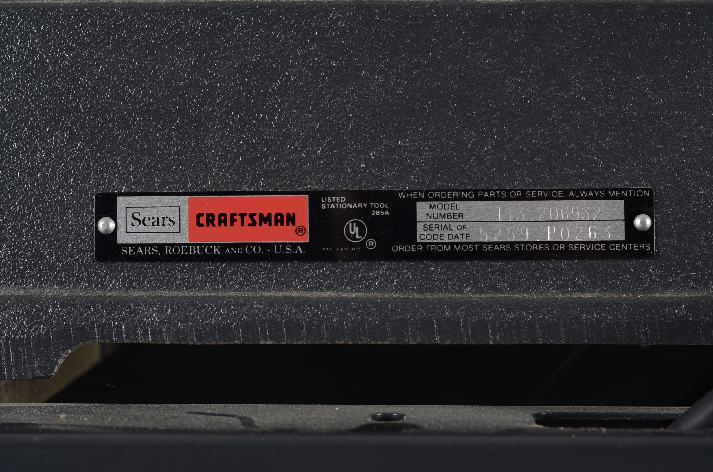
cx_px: 356
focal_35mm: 75
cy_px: 236
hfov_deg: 27.0
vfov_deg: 18.1
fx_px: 1482
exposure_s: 1/125
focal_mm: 50
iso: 100
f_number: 5.6
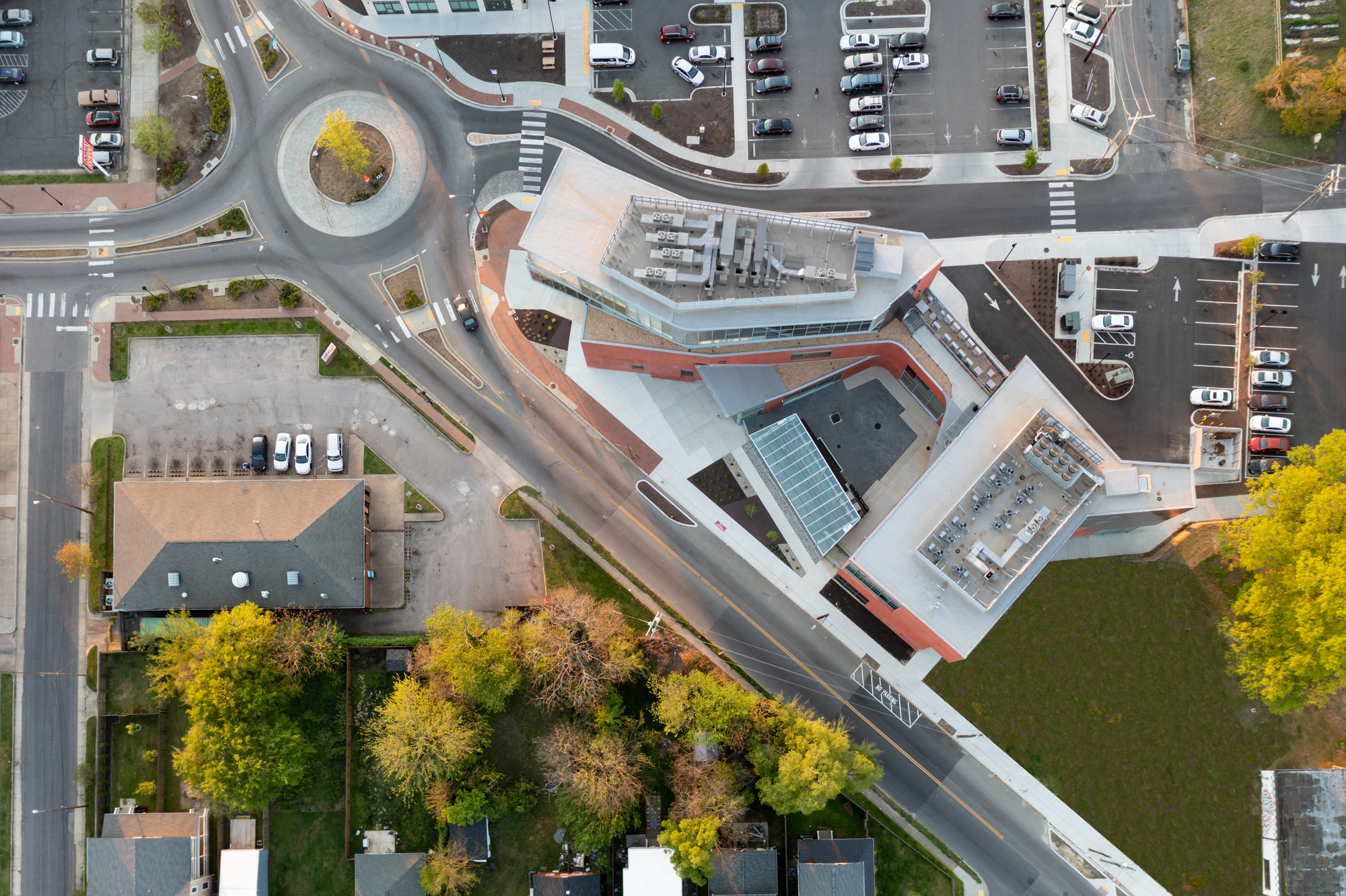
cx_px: 673
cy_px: 448
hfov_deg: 65.5
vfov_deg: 46.4
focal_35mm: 28
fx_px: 1046
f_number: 3.2
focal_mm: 10.26
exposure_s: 1/60
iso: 100
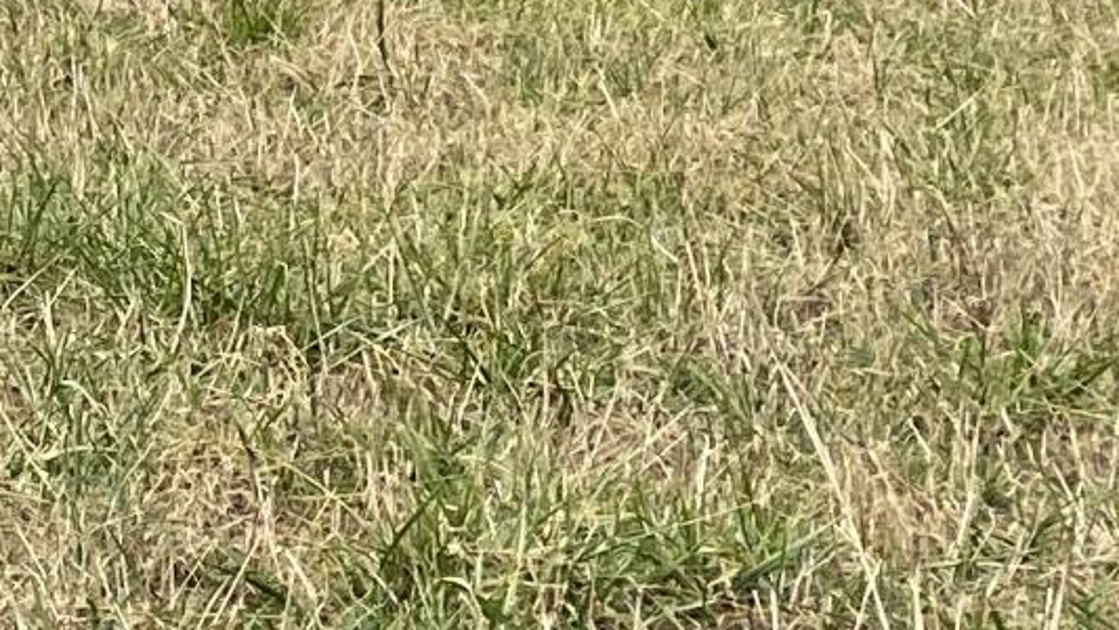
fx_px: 9467
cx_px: -1255
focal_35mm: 319
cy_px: -187
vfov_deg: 3.8
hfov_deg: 6.5
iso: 20
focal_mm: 6
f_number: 2
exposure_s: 1/639
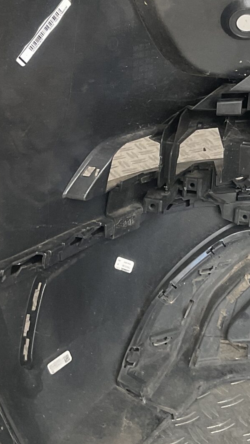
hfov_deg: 15.3
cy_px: 132
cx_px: 304
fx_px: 895
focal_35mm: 76
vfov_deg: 27.6
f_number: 1.8
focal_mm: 3
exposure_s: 1/50
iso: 32
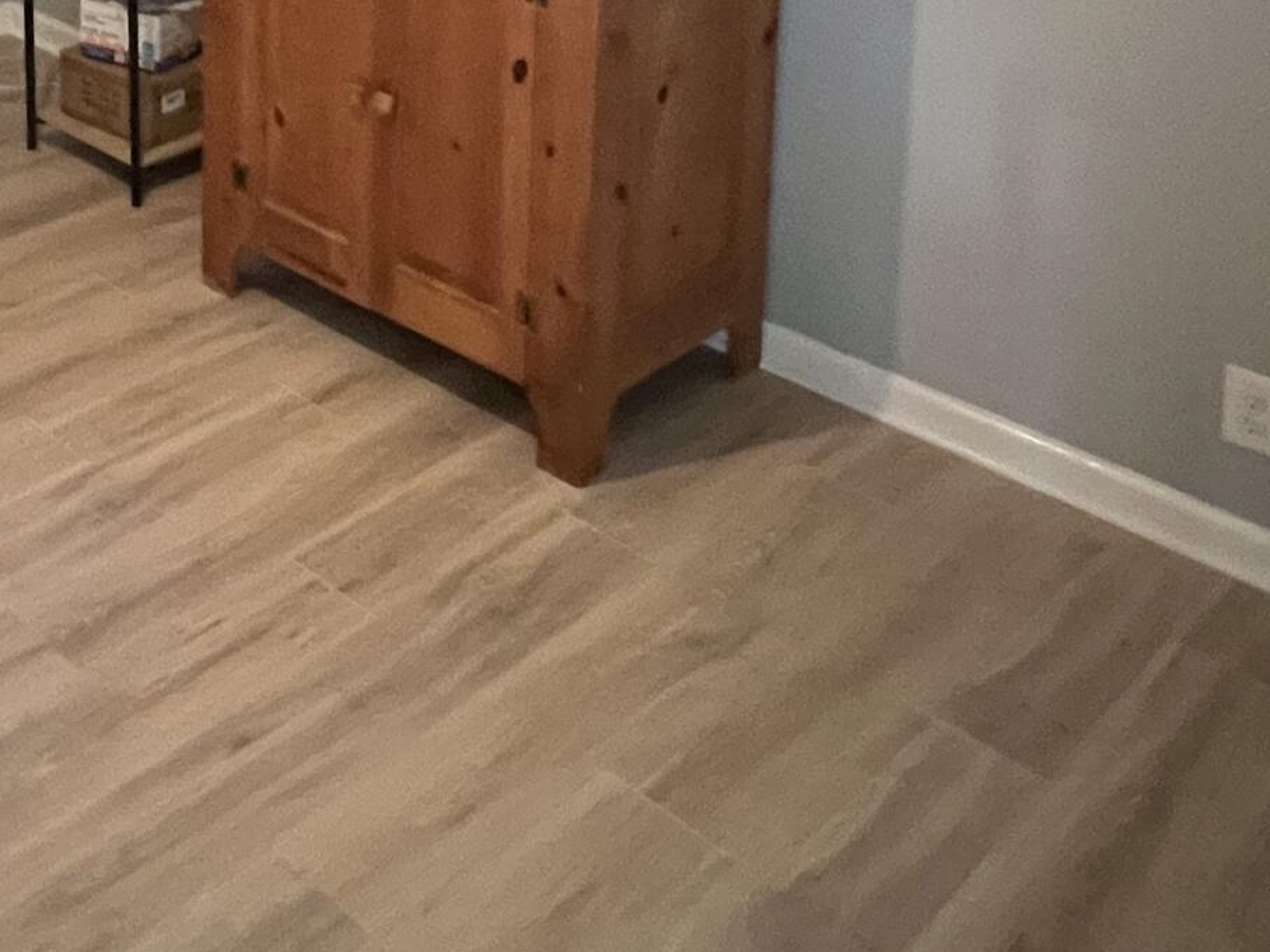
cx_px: 185
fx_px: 1577
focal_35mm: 43
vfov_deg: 27.7
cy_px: -298
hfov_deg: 41.2
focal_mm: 1.57
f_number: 1.8
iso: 800
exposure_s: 1/40
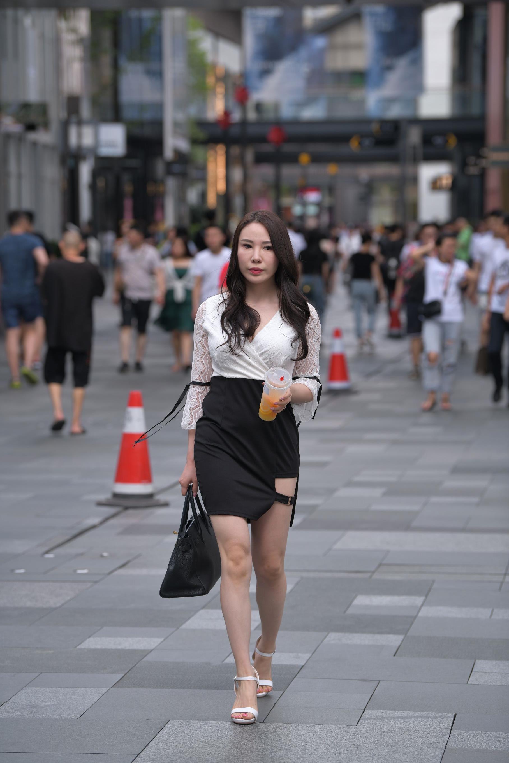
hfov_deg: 10.2
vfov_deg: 15.2
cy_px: 382
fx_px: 2863
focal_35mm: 135
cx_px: 254
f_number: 4
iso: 220
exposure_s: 1/640
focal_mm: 135
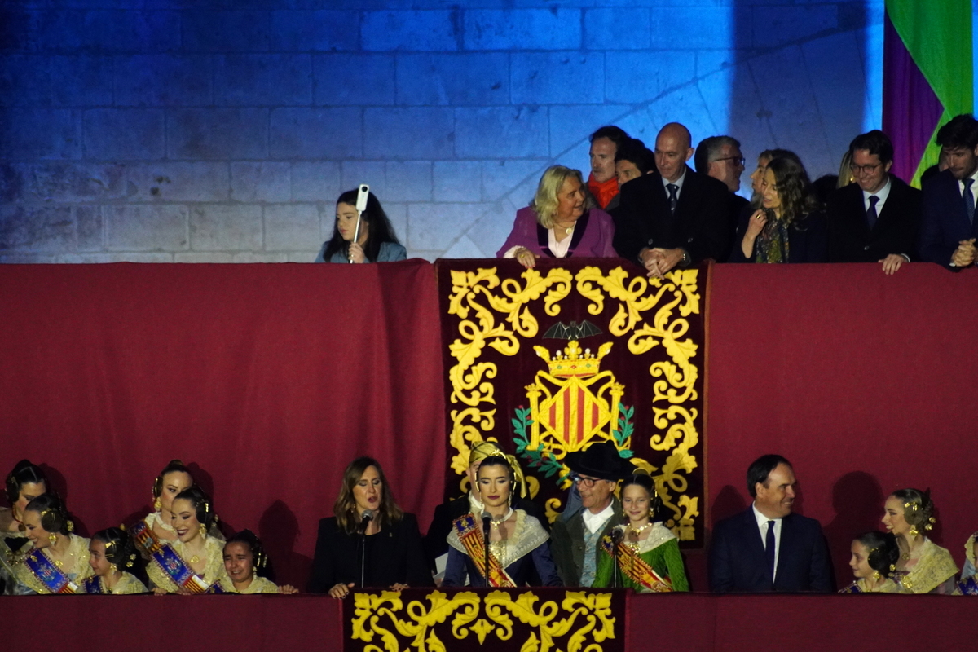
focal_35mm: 450
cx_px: 489
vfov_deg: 3.1
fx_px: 12224
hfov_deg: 4.6
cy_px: 326
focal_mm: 300
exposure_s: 1/200
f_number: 5.6
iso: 5000
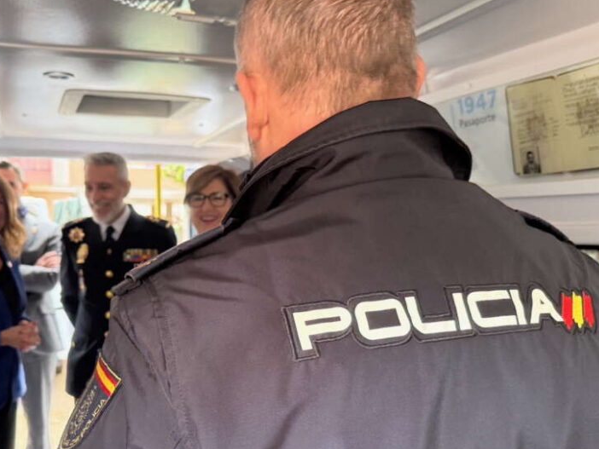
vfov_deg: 40.4
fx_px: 606
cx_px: 219
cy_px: 280
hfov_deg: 52.0
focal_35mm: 35
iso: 250
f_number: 1.78
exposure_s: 1/60
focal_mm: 6.76
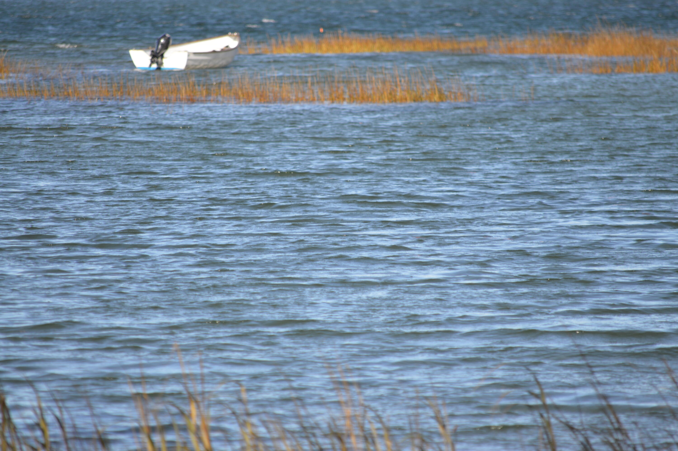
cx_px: 339
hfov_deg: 7.2
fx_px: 5362
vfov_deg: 4.8
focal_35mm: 285
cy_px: 226
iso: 100
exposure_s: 1/250
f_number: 5.6
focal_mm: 190
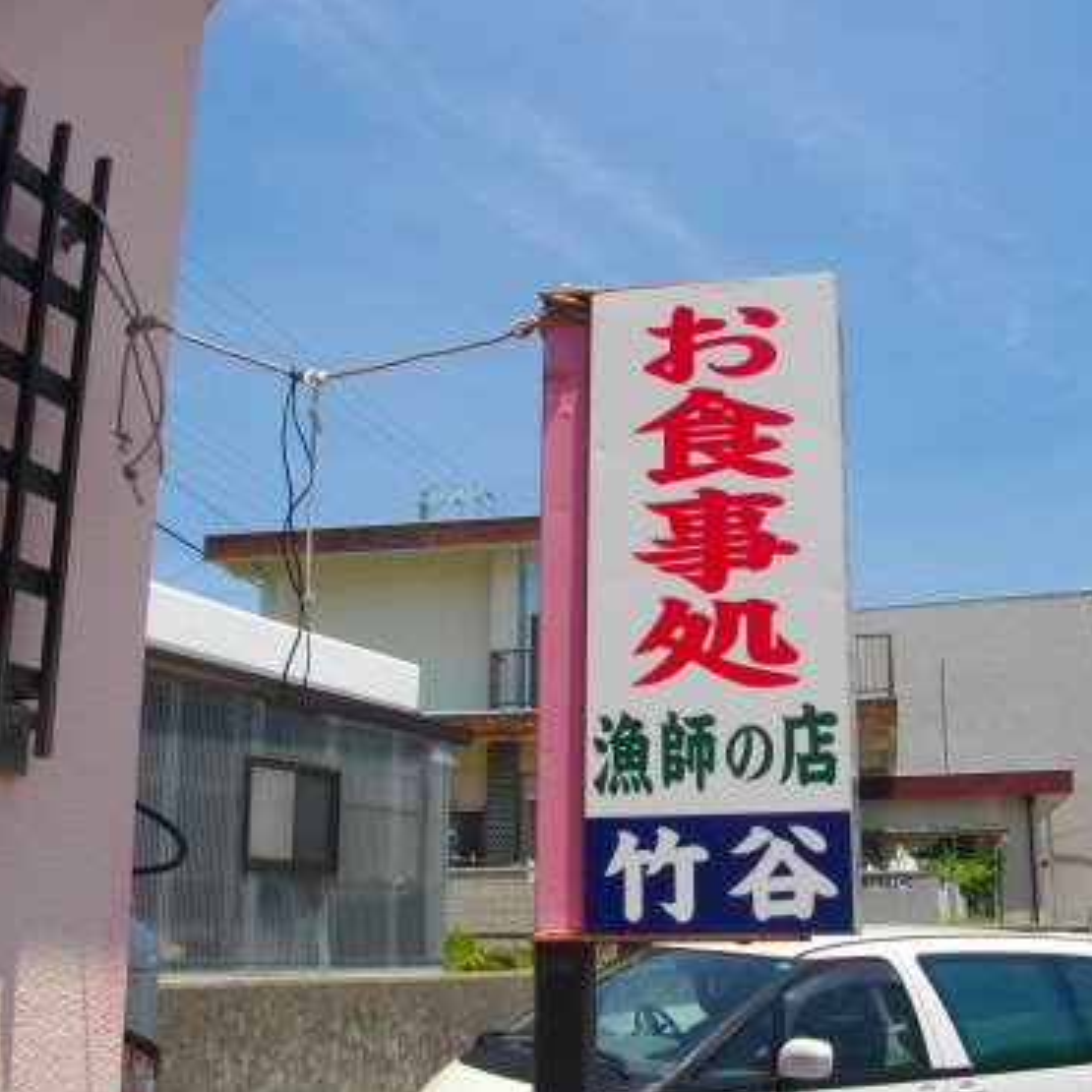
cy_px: 550
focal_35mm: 37
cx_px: 658
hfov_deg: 44.7
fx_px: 1321
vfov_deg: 44.9
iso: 100
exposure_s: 1/200
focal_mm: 5.7
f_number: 8.8
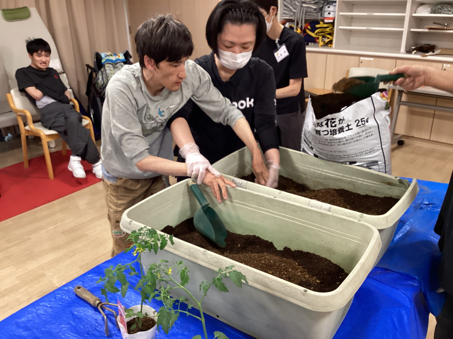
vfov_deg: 45.4
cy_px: 170
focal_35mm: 31
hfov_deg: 58.4
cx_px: 226
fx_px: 406
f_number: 2.4
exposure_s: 1/60
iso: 200
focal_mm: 3.3
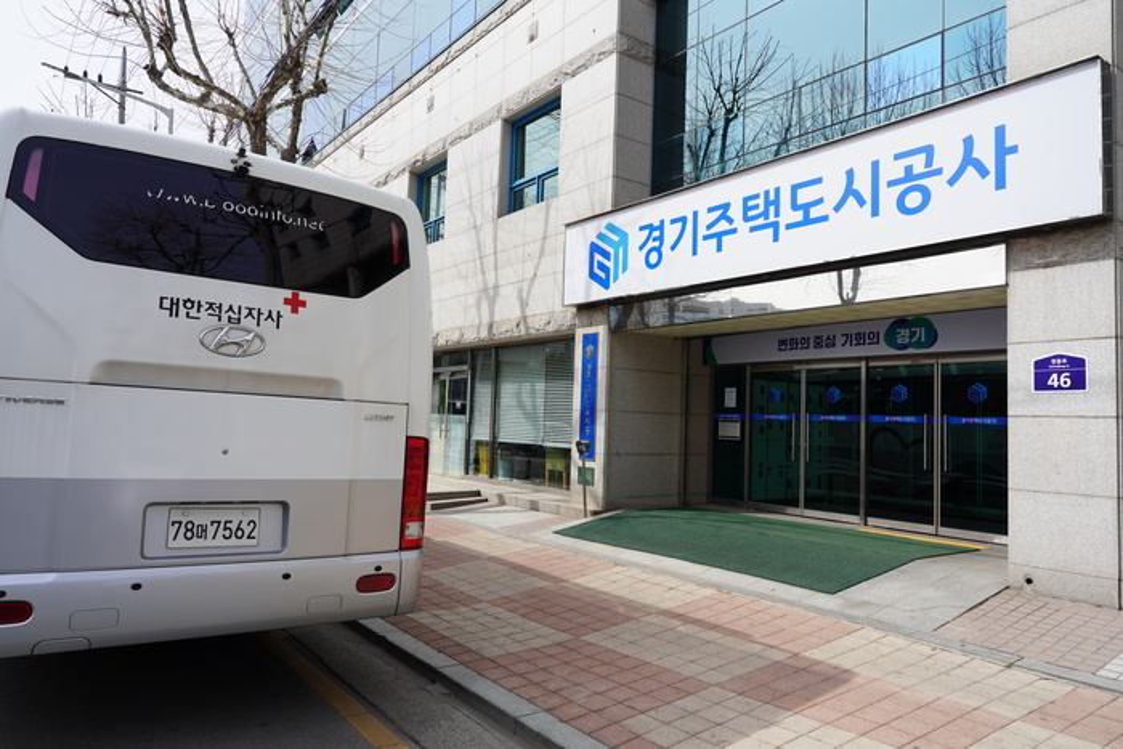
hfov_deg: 73.7
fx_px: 749
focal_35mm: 24
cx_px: 562
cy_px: 374
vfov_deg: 53.2
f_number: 9
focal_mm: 24
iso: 100
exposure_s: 1/125
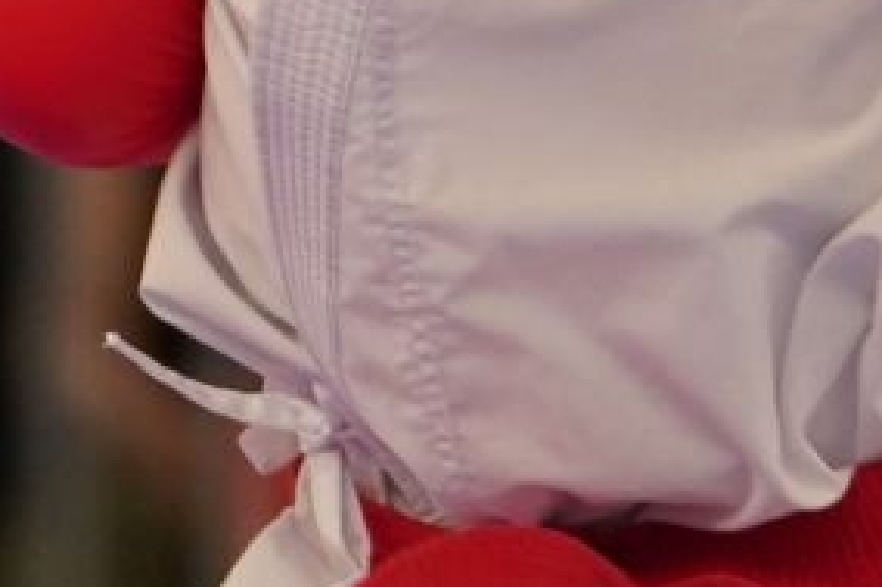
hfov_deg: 1.1
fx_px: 46080
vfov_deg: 0.7
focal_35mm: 1882
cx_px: 1202
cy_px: -665
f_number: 2.8
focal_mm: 198
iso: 1600
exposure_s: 1/1000
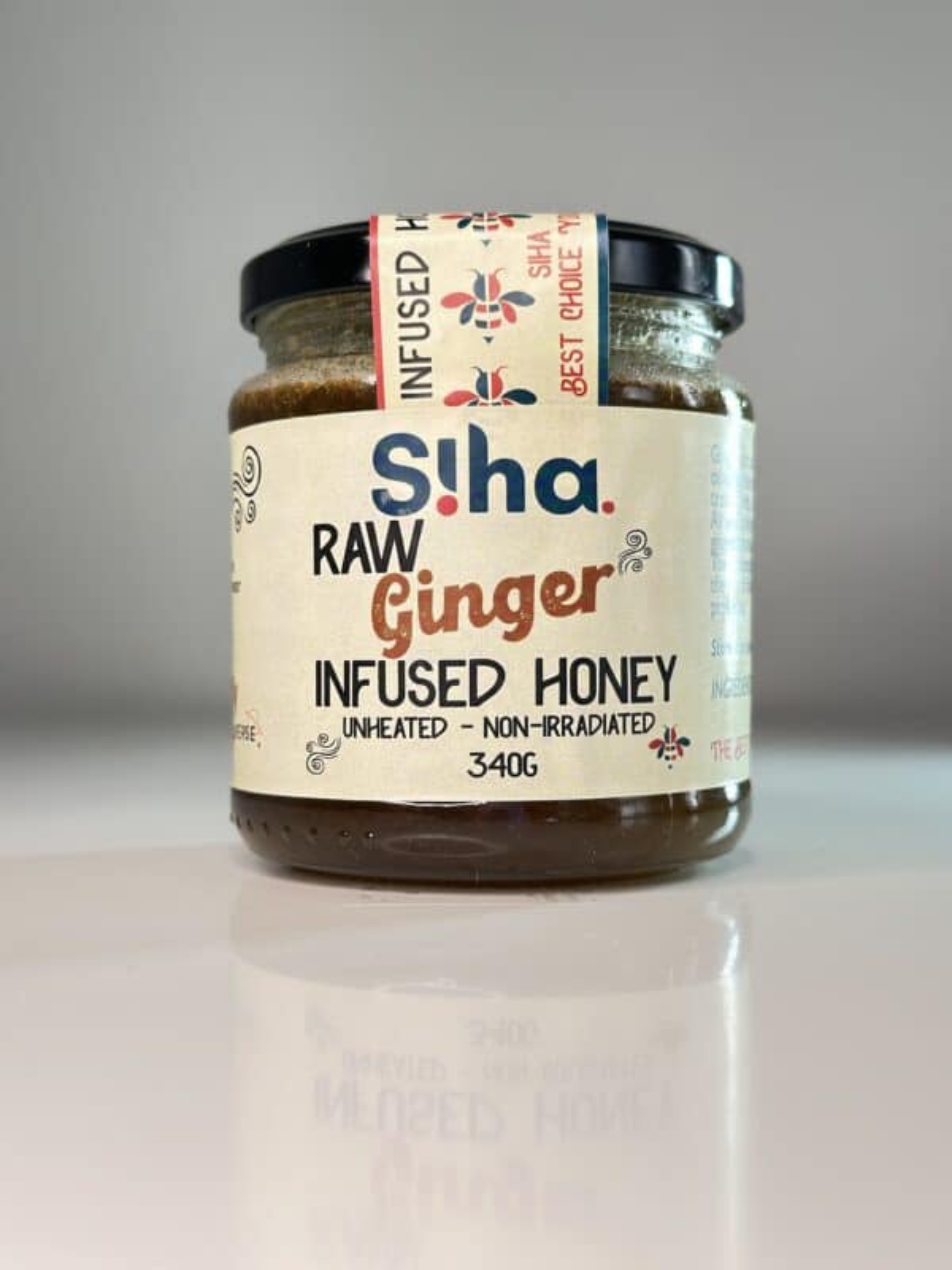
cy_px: 635
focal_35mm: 48
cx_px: 476
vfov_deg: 39.7
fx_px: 1760
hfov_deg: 30.3
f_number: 1.78
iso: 125
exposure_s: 1/82
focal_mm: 6.86
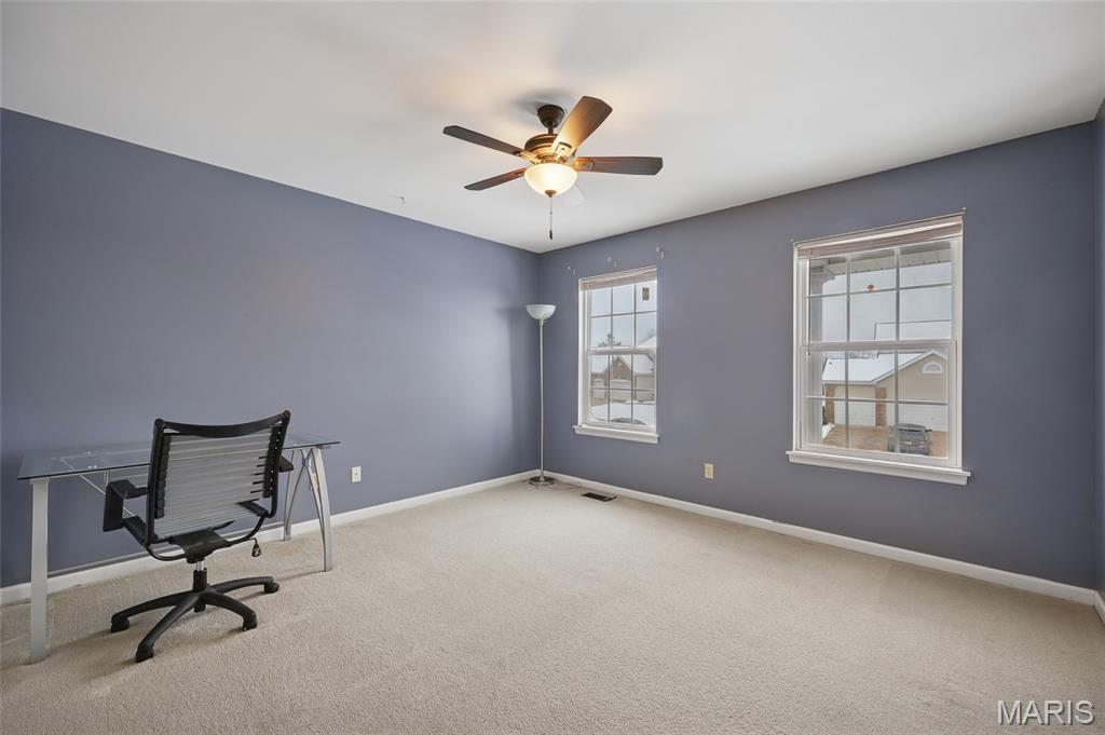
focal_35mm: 14
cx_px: 552
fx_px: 429
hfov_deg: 104.3
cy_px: 368
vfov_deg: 81.1
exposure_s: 1/60
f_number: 8
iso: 400
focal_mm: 14
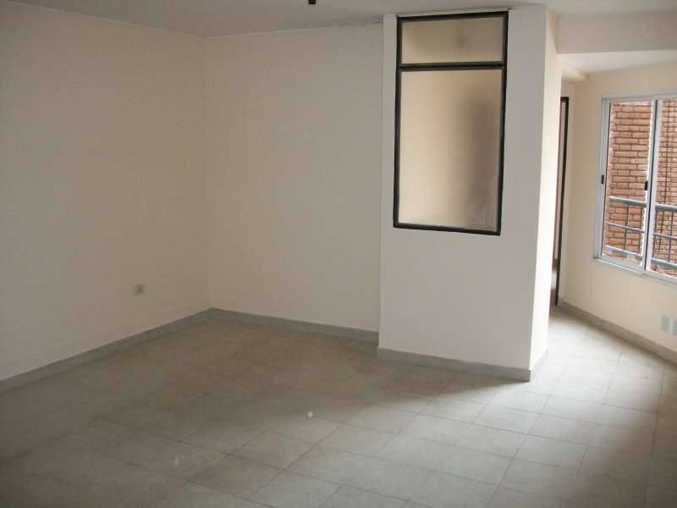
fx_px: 626
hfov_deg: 56.8
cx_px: 338
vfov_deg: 44.2
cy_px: 254
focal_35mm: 32
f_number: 2.9
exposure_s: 1/60
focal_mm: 5.7
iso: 160
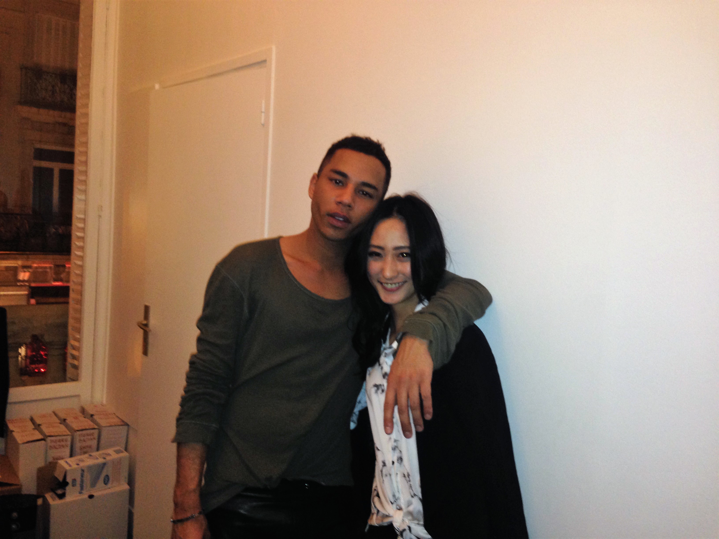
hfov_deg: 55.4
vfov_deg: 42.9
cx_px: 360
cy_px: 270
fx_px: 685
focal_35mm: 33
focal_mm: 4.12
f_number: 2.4
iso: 125
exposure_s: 1/16
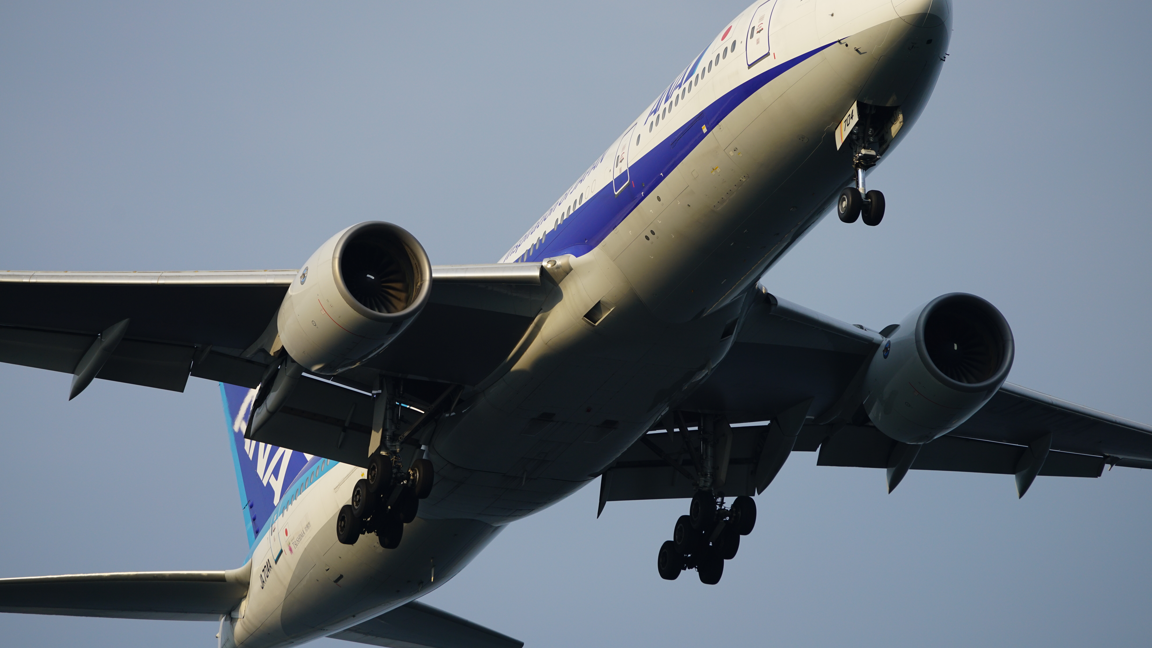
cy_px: 290
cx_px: 576
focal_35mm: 346
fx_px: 10569
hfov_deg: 6.2
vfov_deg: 3.5
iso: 400
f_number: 5.6
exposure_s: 1/2000
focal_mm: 330
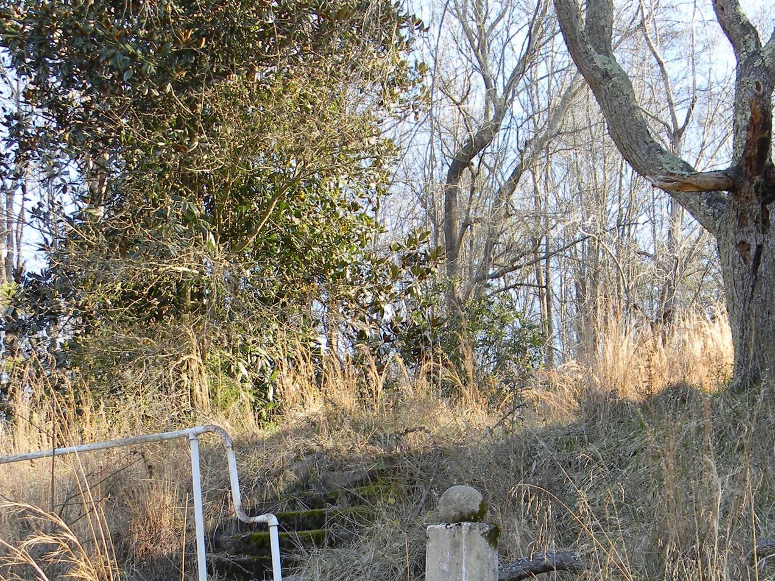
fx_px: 1478
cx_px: 512
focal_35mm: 66
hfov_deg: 29.2
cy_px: 415
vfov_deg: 22.1
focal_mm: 7.3
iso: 80
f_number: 3.8
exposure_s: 1/83.4
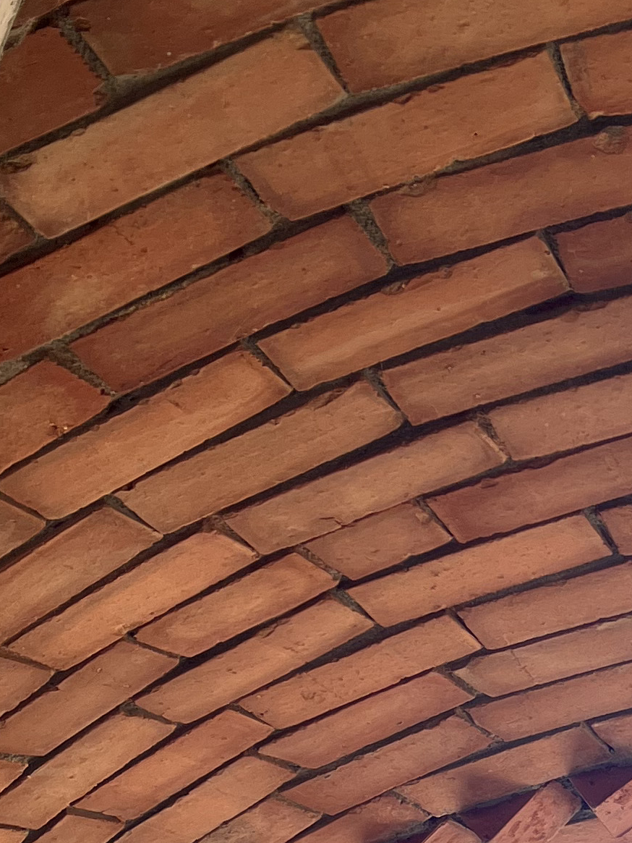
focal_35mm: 90
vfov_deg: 20.3
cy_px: 1022
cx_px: 984
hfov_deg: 15.1
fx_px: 2190
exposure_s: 1/137
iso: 32
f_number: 1.5
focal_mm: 5.7
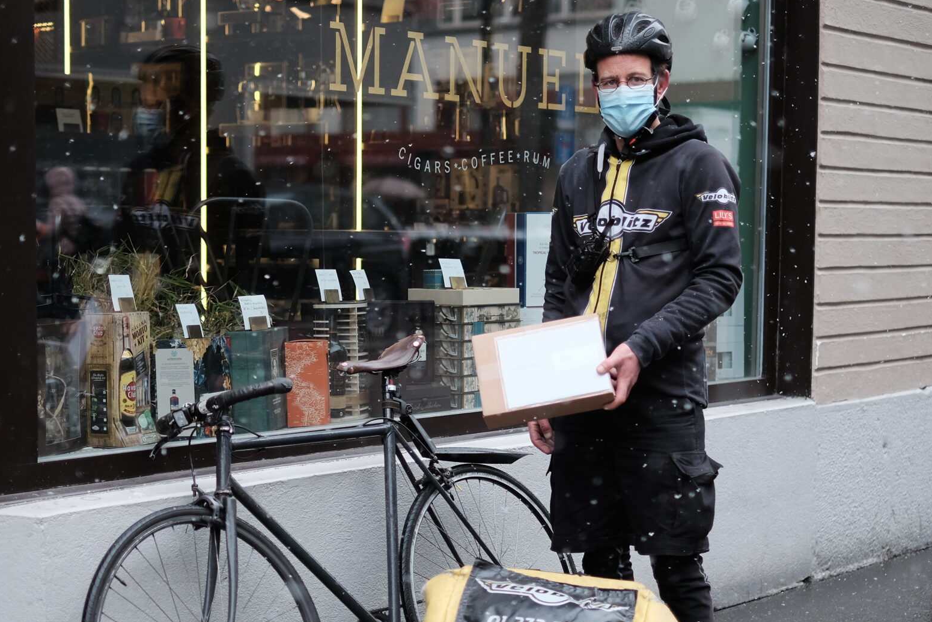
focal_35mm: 70
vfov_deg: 19.4
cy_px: 376
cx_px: 401
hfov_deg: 28.8
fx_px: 1812
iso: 400
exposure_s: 1/900
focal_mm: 35
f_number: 1.4
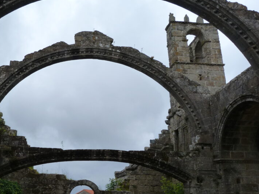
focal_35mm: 36
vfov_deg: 39.4
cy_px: 120
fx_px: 269
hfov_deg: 50.4
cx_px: 85
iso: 125
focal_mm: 4.5
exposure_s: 1/320
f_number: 5.6
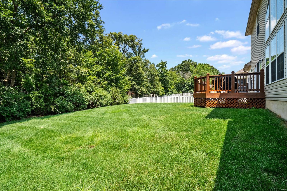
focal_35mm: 16
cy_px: 96
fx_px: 128
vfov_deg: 73.7
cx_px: 144
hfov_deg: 96.7
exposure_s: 1/250
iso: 400
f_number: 8
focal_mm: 8
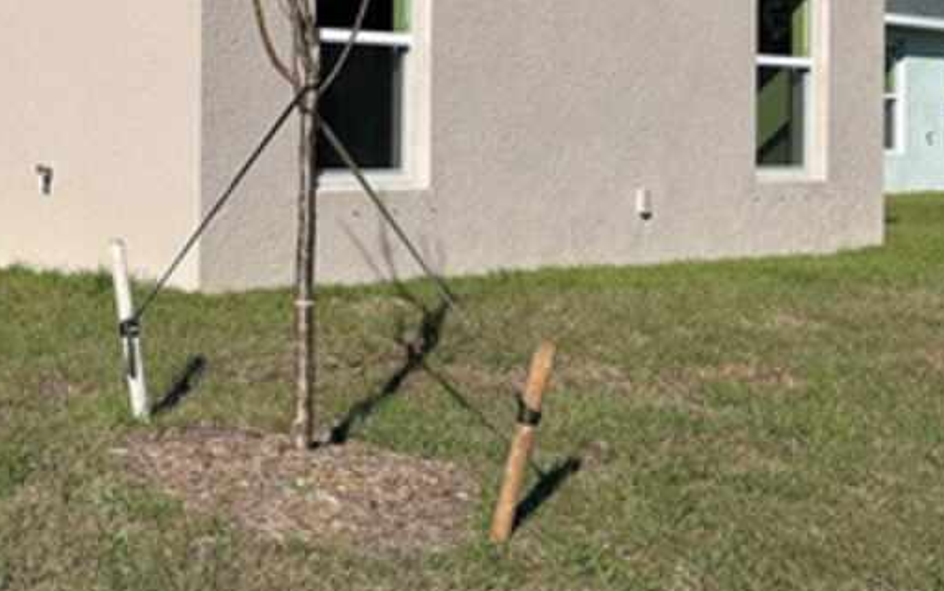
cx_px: 9
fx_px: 1776
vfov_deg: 18.7
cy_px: 116
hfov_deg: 28.1
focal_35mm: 69
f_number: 1.5
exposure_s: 1/5882
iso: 50
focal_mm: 5.7
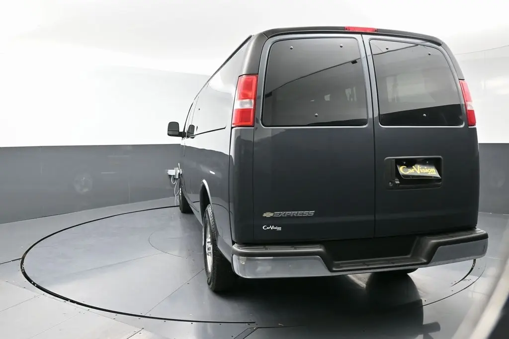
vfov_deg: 44.6
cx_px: 254
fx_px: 414
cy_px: 170
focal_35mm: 29
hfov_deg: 63.2
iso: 800
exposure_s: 1/125
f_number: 6.3
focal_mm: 19.5
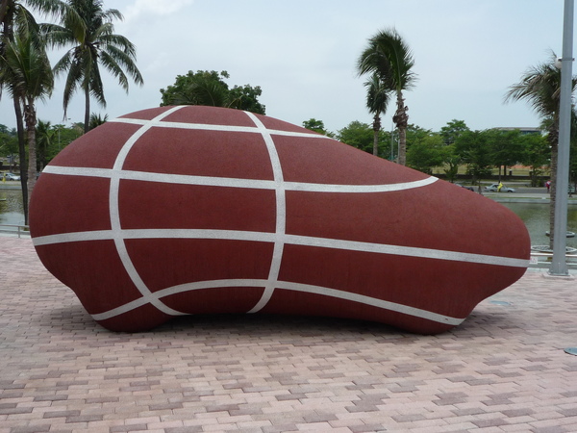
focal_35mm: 35
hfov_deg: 52.6
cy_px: 216
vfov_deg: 40.7
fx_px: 583
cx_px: 288
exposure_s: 1/800
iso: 100
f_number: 4.5
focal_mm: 4.4
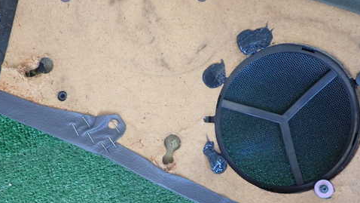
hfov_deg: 49.4
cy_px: 144
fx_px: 391
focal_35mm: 41
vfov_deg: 28.7
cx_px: 178
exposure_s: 1/30
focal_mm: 5.4
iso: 200
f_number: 2.3
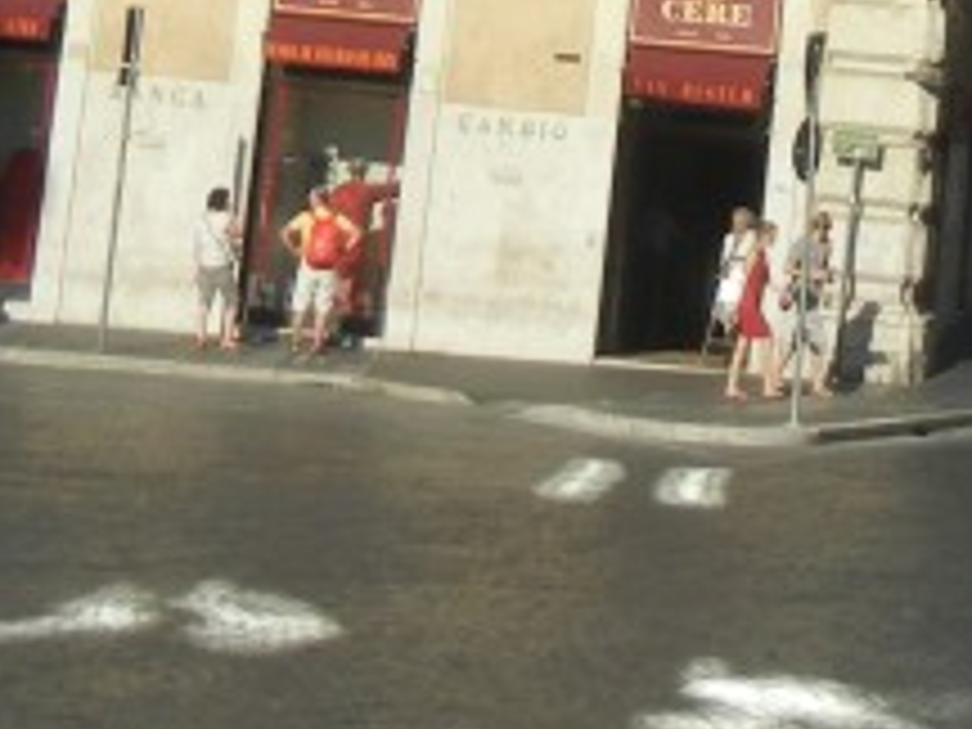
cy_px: -567
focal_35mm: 142
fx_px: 3987
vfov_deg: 9.9
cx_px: 891
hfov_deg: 13.8
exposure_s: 1/498
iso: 160
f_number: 7
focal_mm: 5.4
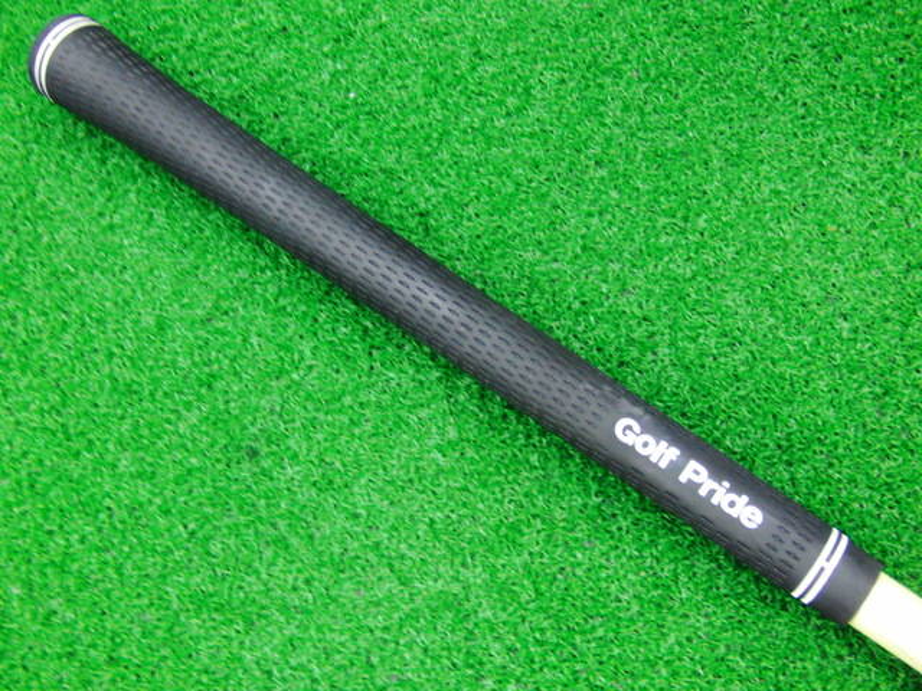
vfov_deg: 38.7
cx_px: 461
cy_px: 346
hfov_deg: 50.1
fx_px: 985
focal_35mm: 37
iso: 400
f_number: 3.6
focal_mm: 6.42
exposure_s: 1/20
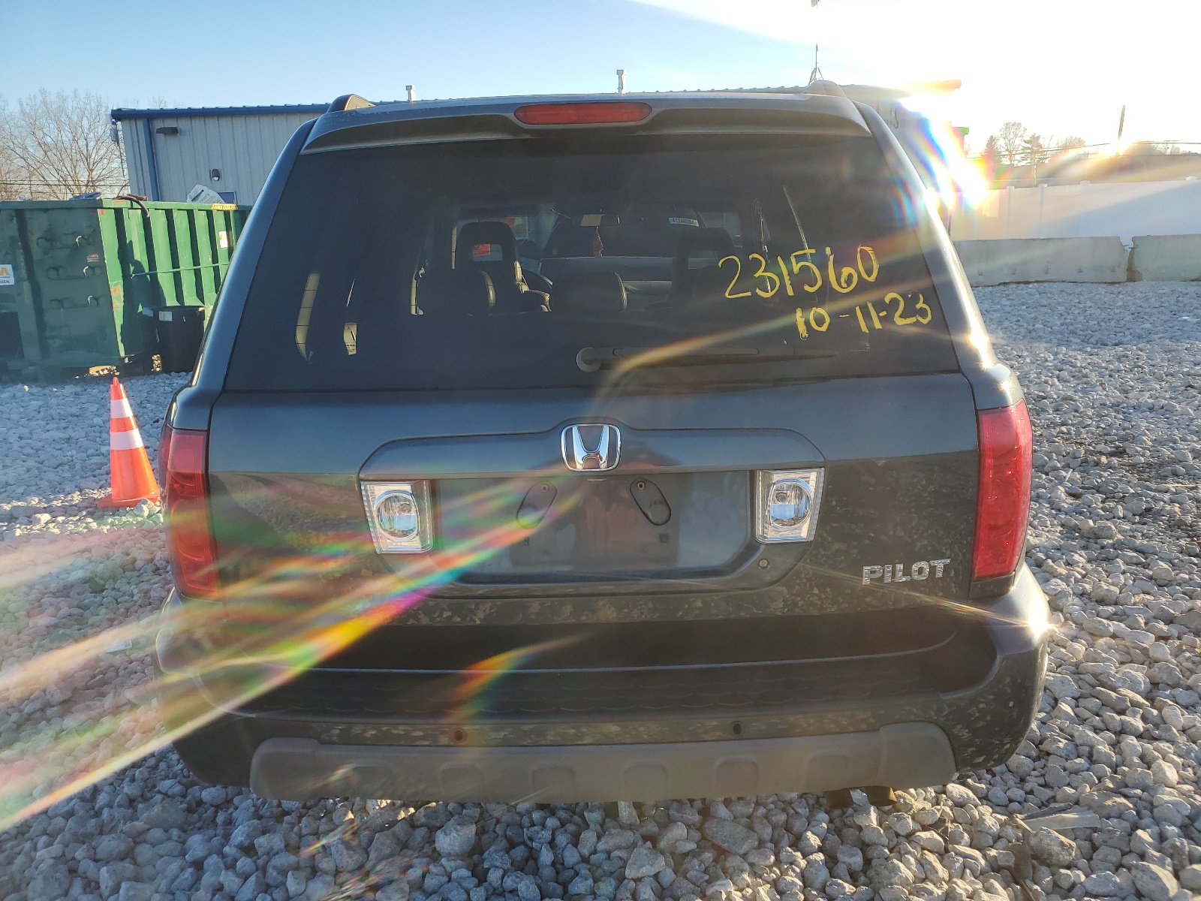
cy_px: 450
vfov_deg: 53.1
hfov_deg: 67.3
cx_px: 600
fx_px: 902
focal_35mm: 26
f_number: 1.5
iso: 50
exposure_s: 1/1000
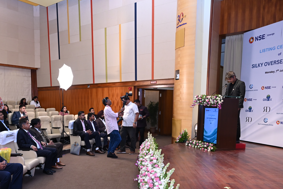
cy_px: 134
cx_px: 87
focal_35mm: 34
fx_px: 267
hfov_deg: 54.3
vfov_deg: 38.2
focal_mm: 24
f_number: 5.6
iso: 1600
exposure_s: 1/125
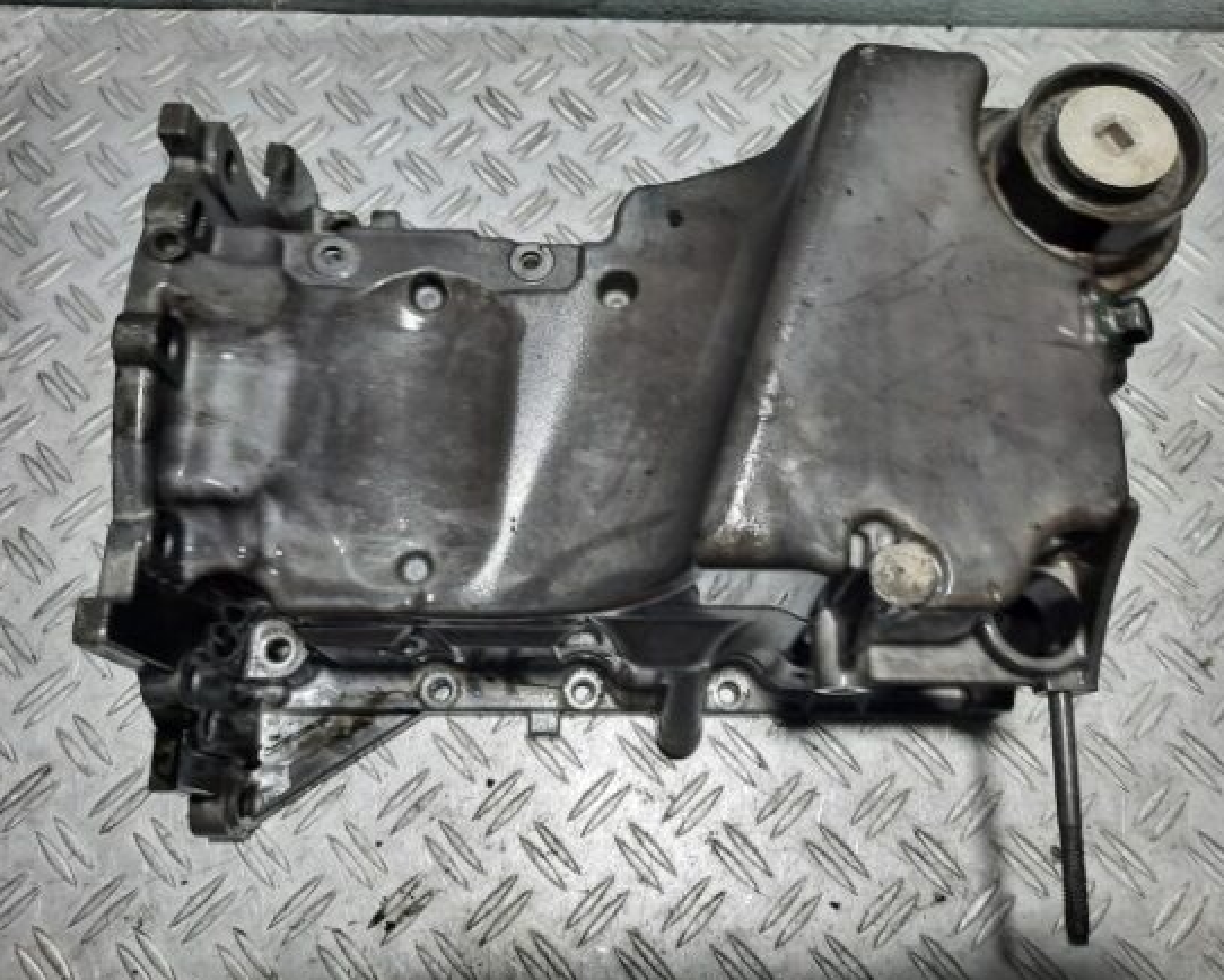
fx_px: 978
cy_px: 488
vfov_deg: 53.2
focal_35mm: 27
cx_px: 617
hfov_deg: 64.0
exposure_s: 1/50
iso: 40
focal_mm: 4.6
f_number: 2
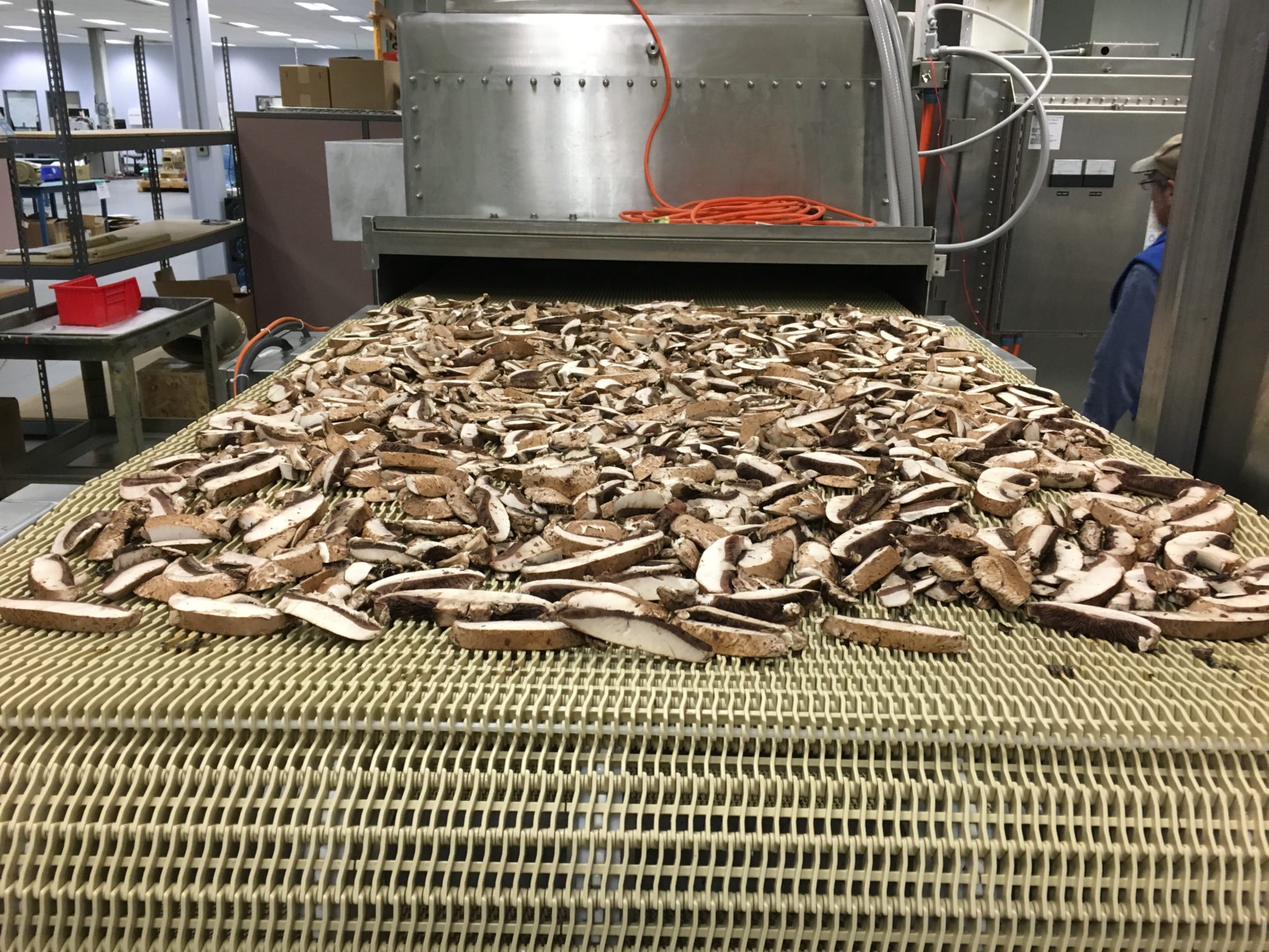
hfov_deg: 61.7
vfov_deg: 48.2
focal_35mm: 29
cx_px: 634
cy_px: 476
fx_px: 1063
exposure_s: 1/30
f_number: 2.2
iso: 100
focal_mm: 4.15
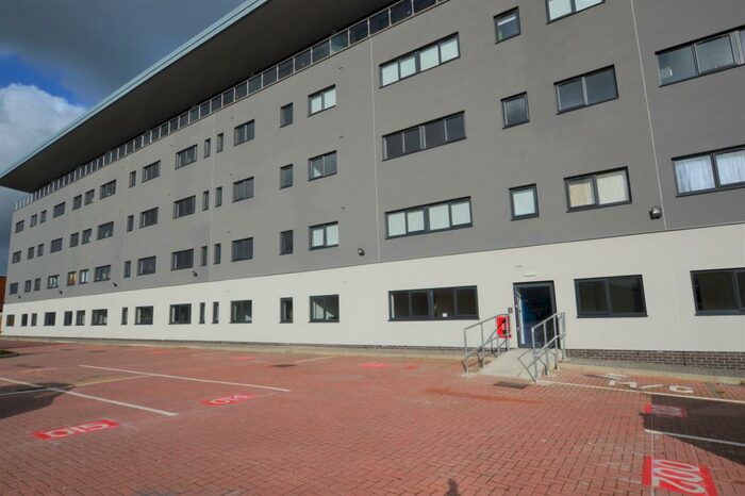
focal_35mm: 15
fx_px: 310
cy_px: 248
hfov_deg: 100.4
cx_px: 372
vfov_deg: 77.3
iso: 220
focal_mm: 10
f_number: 11
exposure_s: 1/500
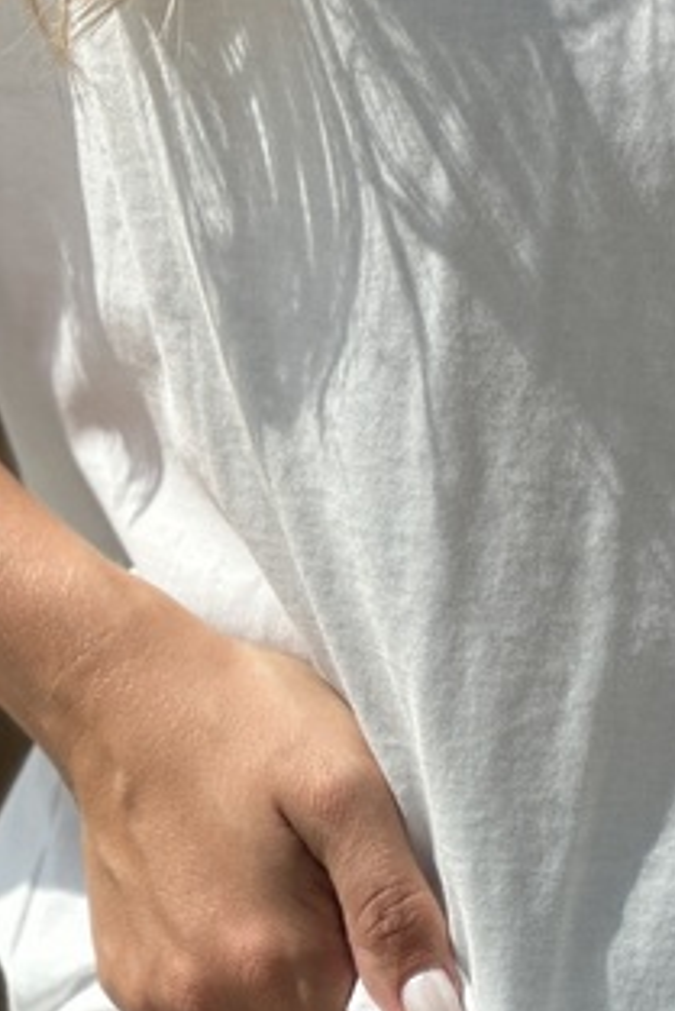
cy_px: 300
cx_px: 597
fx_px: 7248
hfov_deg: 5.3
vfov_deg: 8.0
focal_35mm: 258
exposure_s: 1/1074
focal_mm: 9
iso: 32
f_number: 2.8
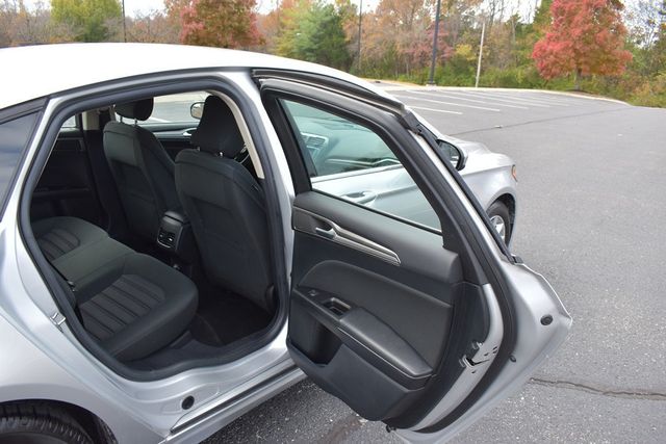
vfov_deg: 48.0
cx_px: 333
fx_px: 500
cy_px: 222
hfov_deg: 67.4
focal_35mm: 27
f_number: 5.6
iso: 320
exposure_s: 1/250
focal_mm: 18
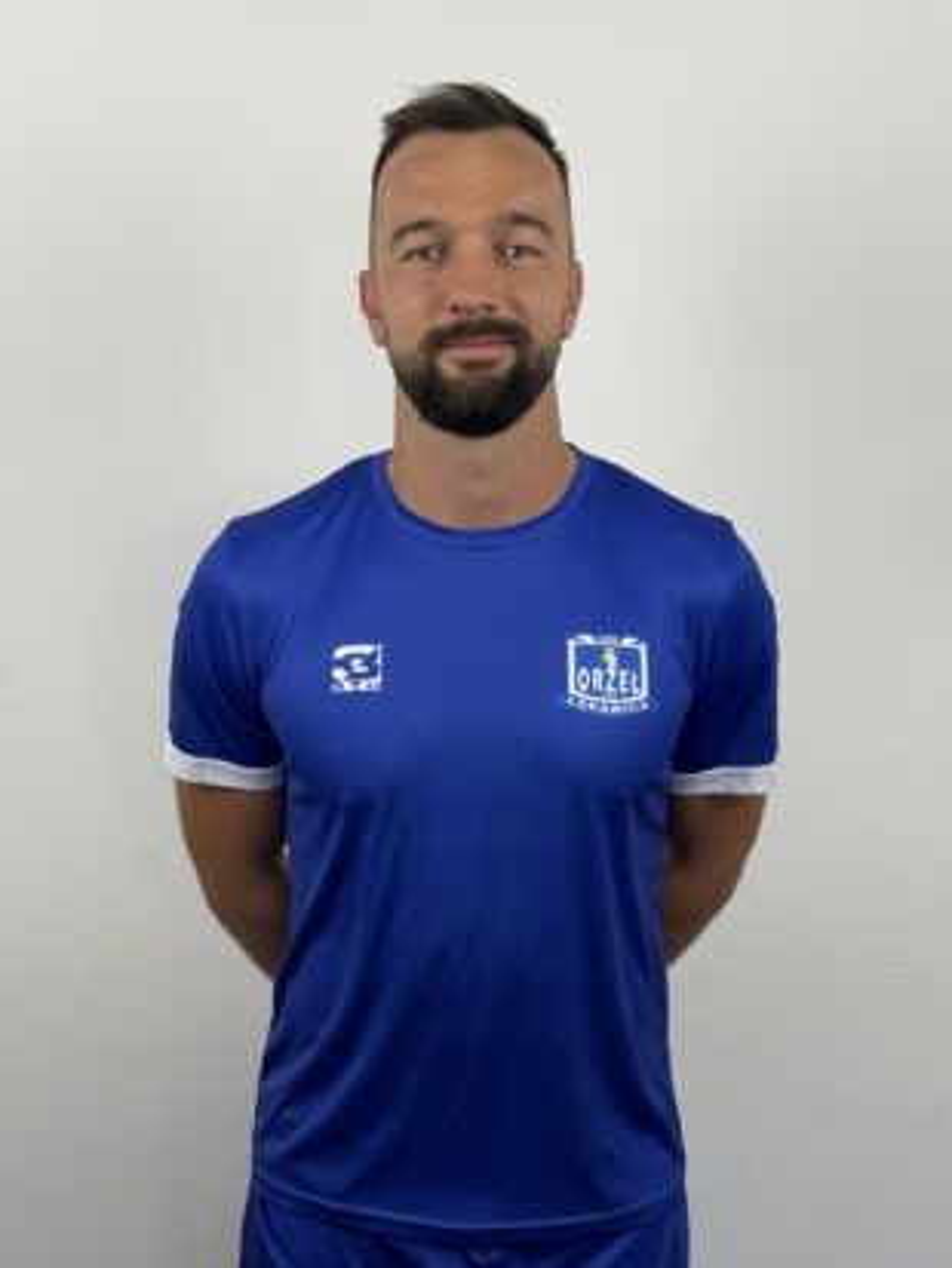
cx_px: 476
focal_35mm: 48
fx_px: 1759
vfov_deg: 39.6
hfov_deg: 30.3
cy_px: 634
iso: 64
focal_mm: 6.76
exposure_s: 1/100
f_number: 1.78
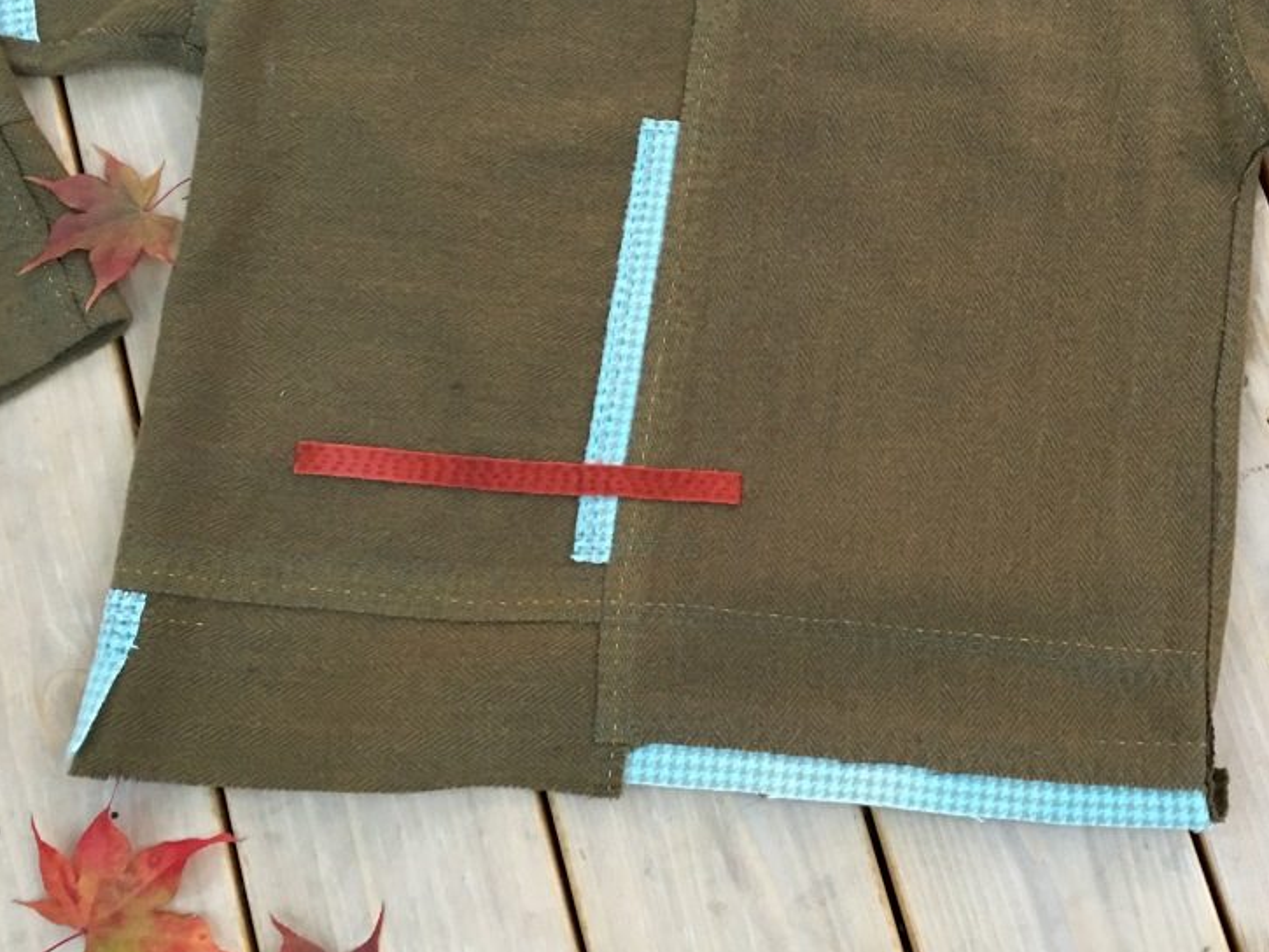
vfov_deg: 30.1
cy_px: 340
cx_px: 840
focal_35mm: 48
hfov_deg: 39.2
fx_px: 1760
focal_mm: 4.15
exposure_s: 1/15
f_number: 2.2
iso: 64
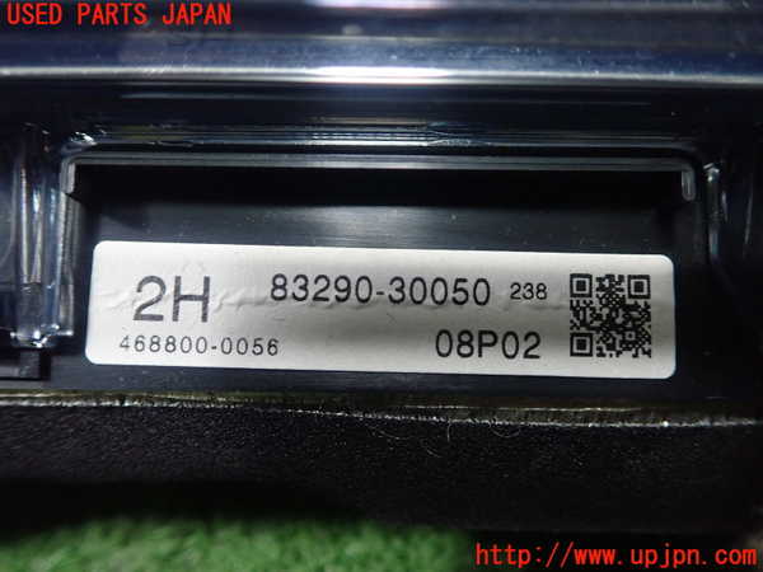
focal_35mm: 30
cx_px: 382
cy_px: 286
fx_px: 661
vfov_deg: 46.8
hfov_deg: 60.0
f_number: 2.3
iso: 640
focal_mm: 5.5
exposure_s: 1/125
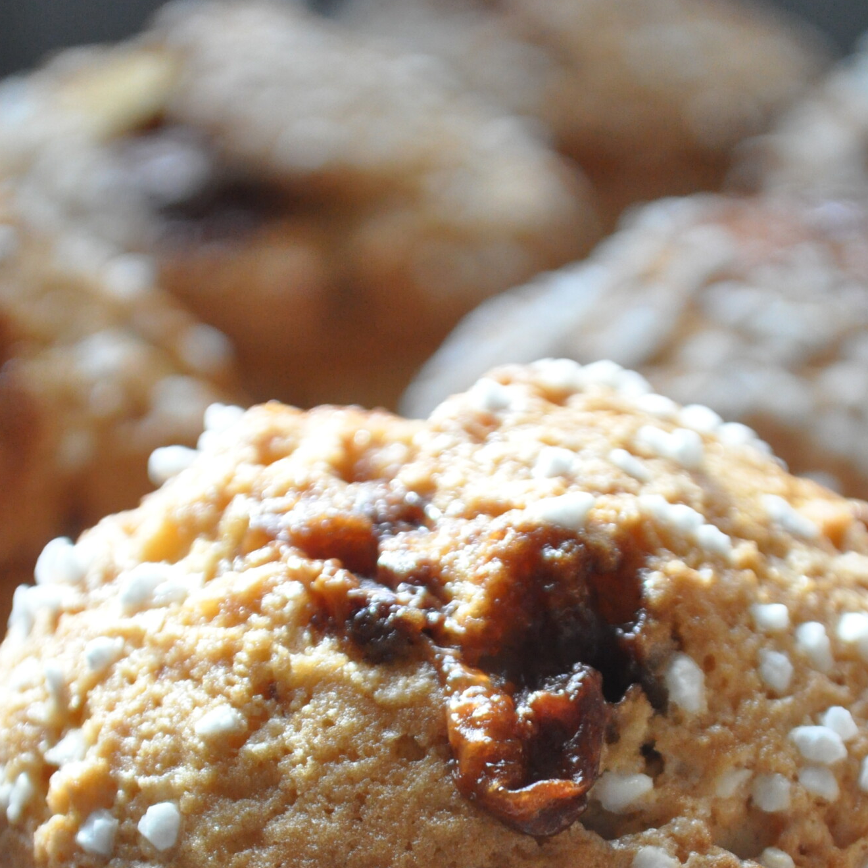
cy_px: 737
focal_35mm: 136
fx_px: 3853
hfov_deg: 12.8
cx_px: 498
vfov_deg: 12.8
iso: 1600
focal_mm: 55
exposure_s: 1/320
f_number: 5.6
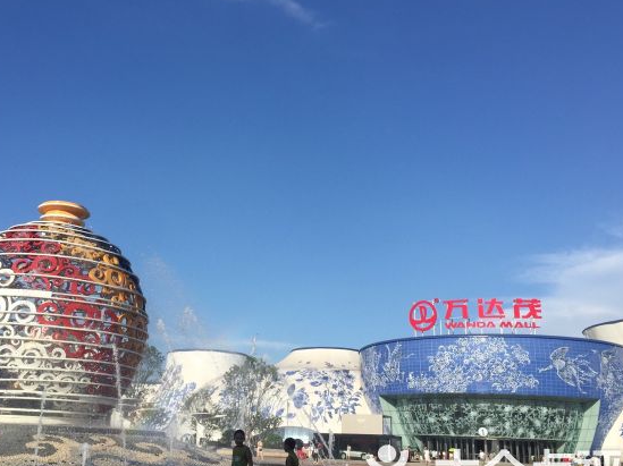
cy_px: 233
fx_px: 665
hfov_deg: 49.9
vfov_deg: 38.6
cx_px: 254
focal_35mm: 37
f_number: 2.2
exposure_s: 1/2326
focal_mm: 4.15
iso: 32
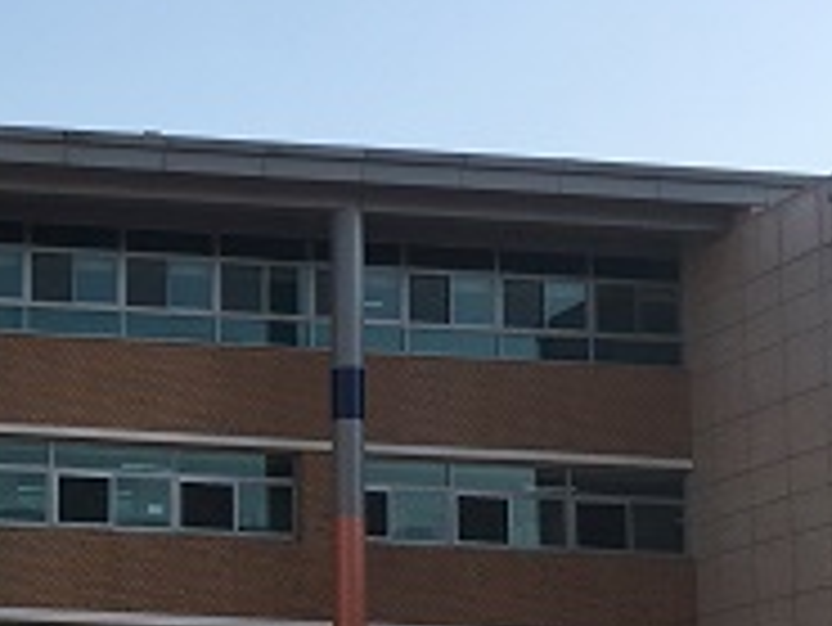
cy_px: 594
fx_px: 2261
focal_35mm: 94
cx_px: -355
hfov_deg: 18.8
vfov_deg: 15.5
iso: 25
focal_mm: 4.15
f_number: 2.2
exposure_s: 1/1241
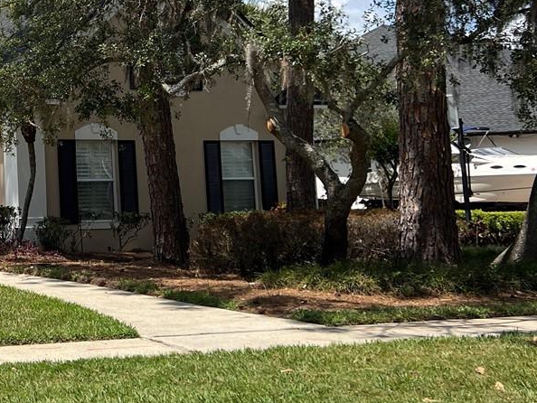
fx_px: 1086
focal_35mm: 70
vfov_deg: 20.6
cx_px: -99
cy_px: 43
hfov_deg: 25.1
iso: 50
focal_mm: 5.7
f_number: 1.5
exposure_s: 1/3831
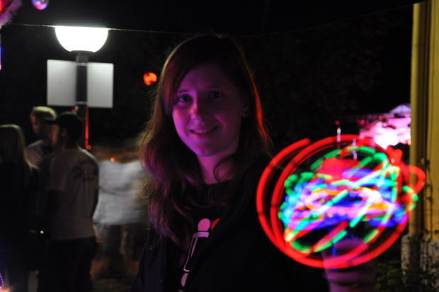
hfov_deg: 29.3
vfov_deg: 19.7
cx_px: 220
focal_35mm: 69
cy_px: 146
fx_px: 841
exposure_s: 1/2.5
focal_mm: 46
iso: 500
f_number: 5
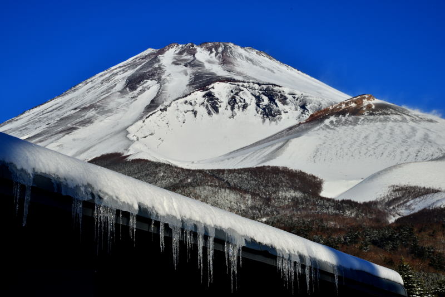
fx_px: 1137
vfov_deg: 14.9
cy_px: 148
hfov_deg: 22.1
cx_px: 222
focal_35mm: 92
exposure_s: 1/40
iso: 100
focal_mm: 92
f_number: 18
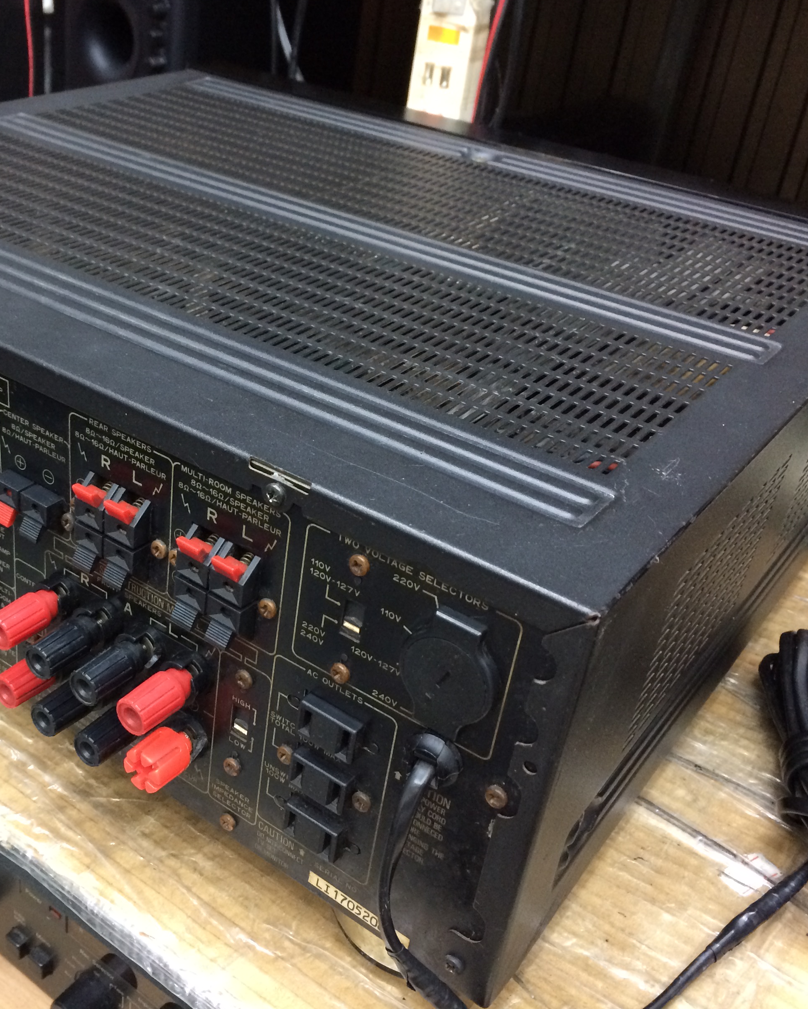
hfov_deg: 38.5
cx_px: 235
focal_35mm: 38
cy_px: 502
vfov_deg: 47.9
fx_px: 1136
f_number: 2.2
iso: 250
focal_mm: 4.15
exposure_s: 1/20
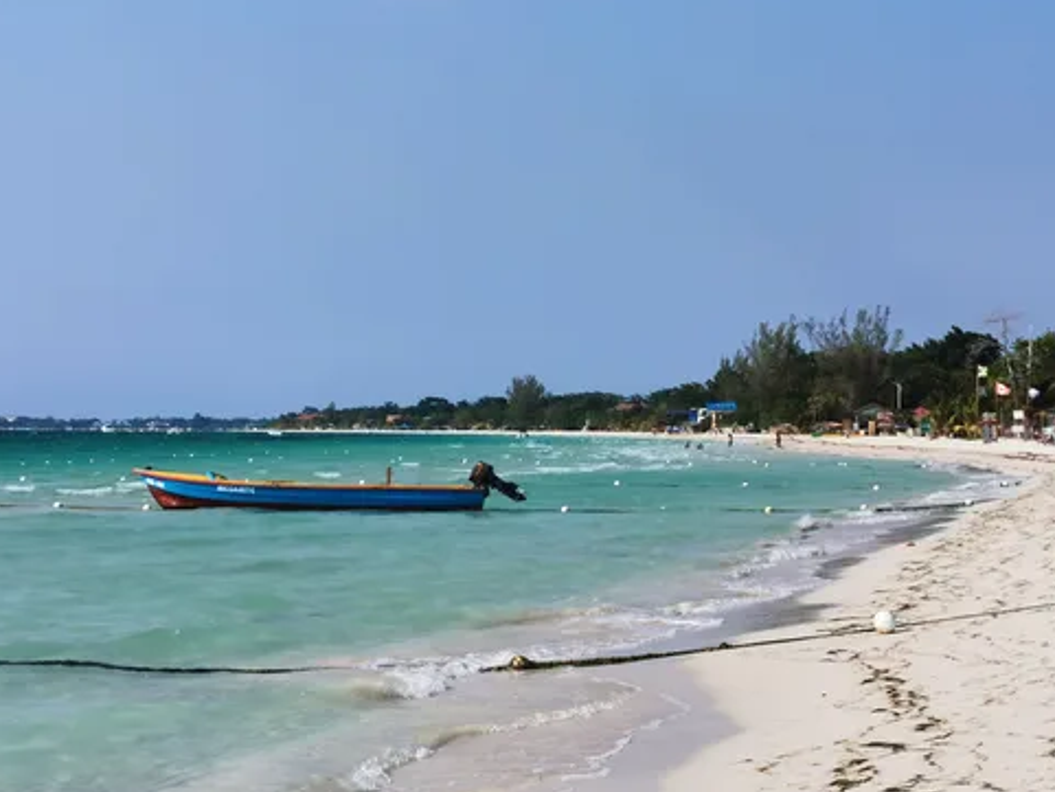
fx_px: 2469
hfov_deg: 24.1
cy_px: 377
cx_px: 465
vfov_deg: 18.2
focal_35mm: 81
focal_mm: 5.56
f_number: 1.6
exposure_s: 1/6369
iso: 50
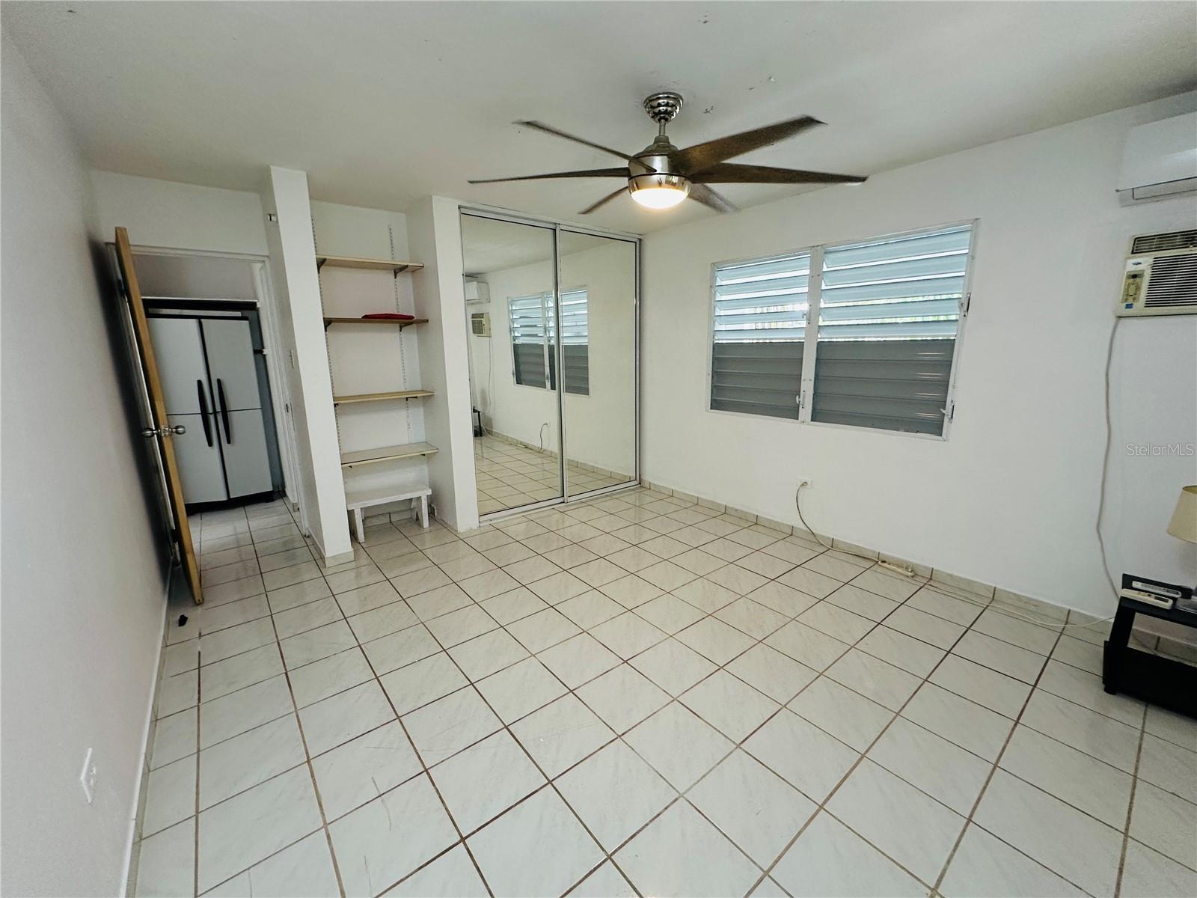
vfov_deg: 85.7
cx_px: 598
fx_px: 484
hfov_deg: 102.1
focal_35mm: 14
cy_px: 449
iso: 200
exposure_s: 1/120
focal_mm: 2.22
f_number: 2.2
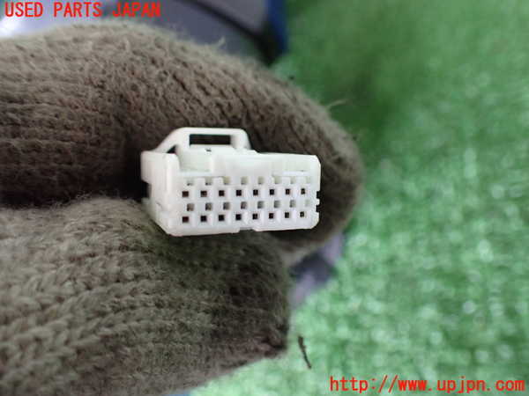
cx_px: 264
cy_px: 198
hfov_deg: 60.0
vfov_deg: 46.8
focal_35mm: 30
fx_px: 458
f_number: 2.3
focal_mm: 5.4
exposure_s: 1/80
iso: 800
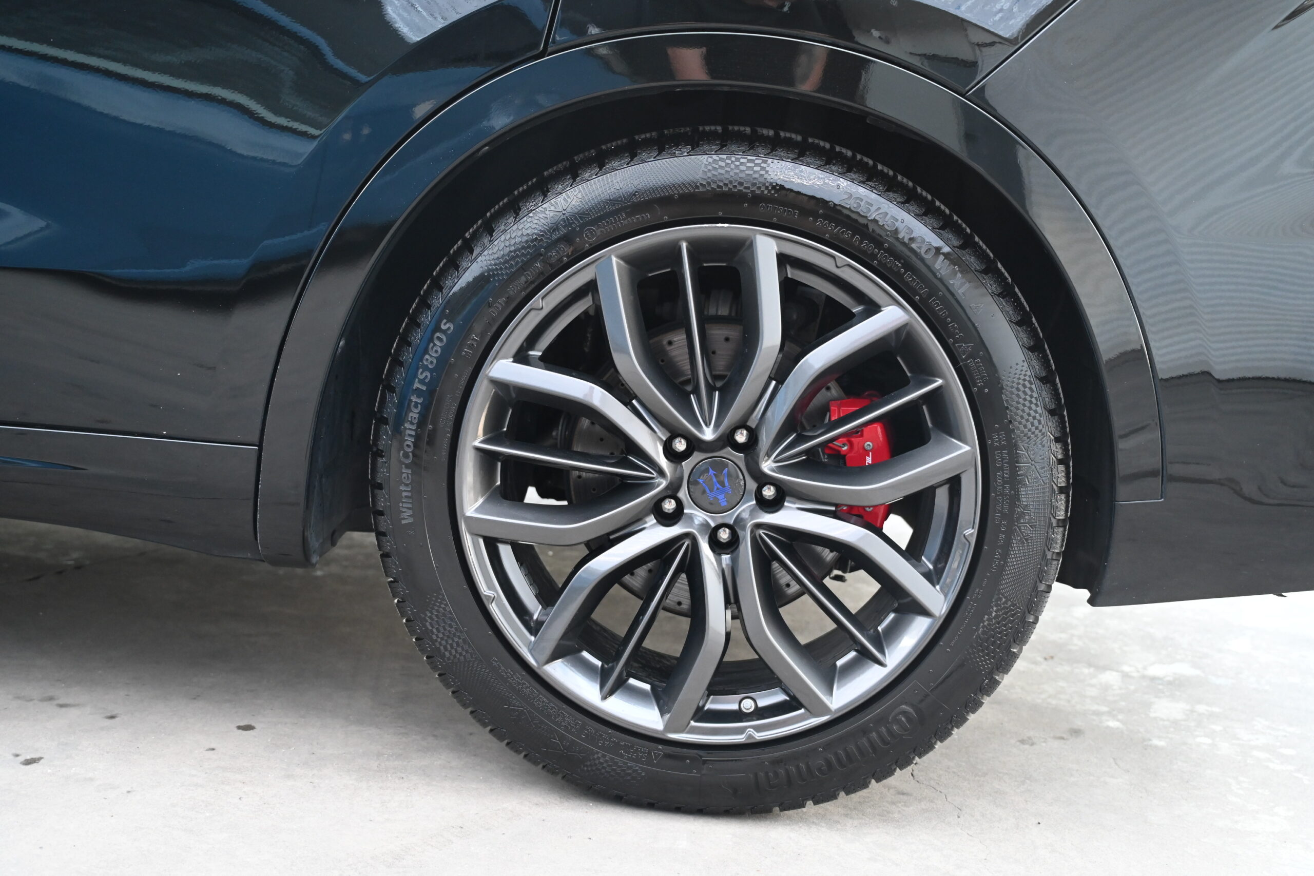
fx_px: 1569
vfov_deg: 31.2
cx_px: 657
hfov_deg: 45.4
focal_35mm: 43
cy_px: 438
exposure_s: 1/125
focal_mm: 43
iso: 3200
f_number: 4
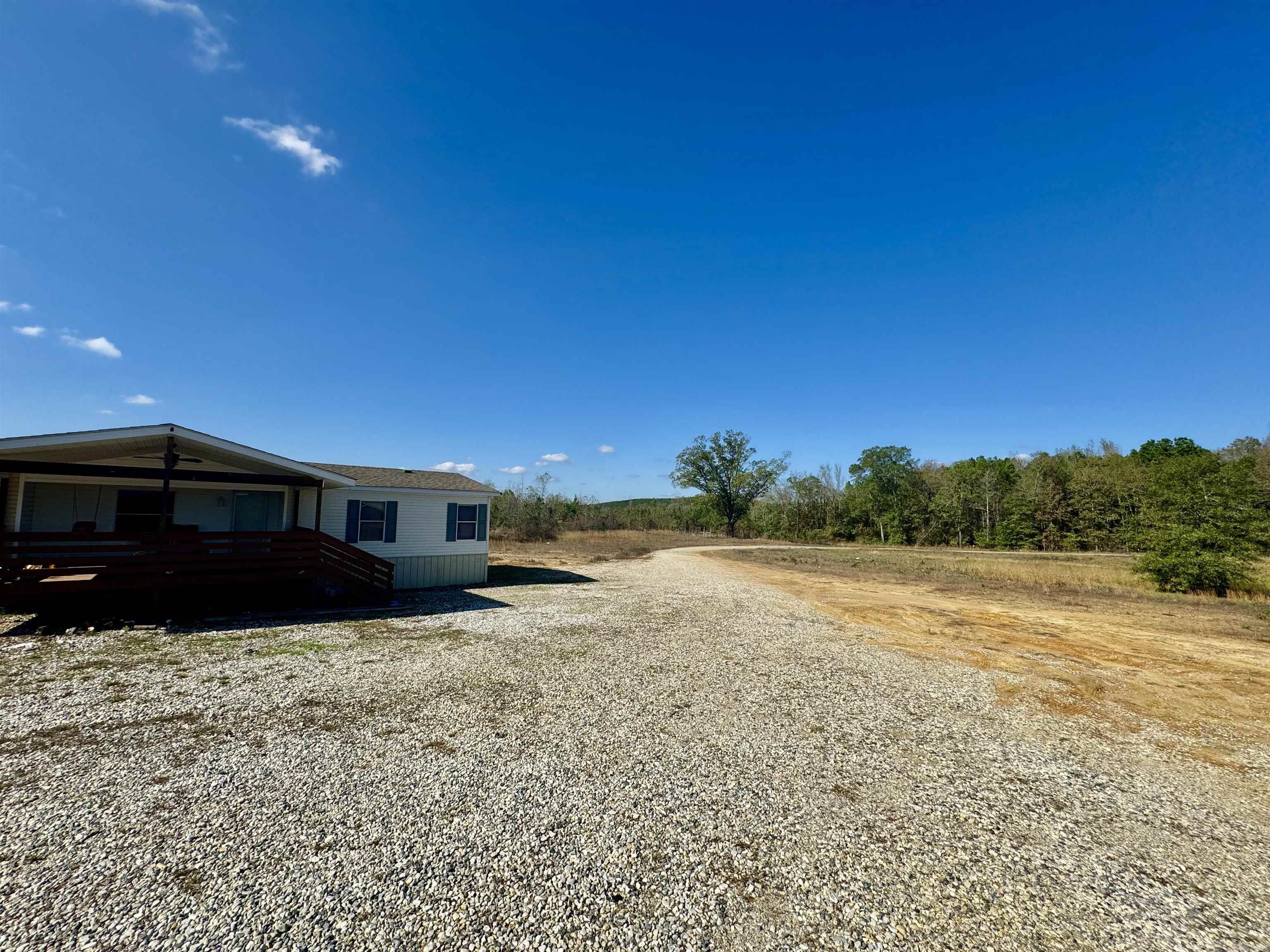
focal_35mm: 14
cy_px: 476
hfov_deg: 102.1
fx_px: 514
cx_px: 635
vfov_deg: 85.7
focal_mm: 2.22
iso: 50
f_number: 2.2
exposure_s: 1/2674
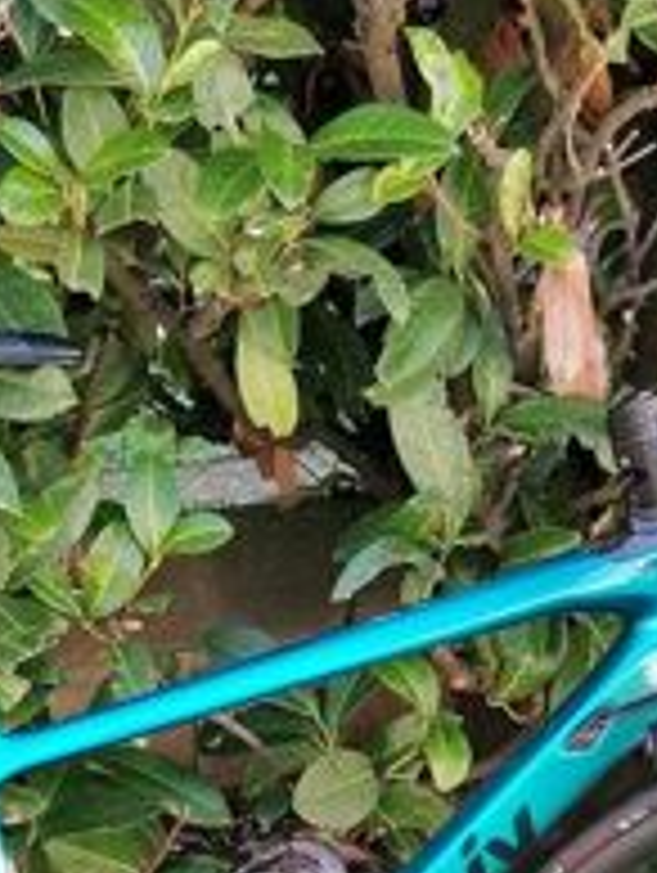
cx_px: 176
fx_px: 2247
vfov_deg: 20.0
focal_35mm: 89
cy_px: 1174
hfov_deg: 16.6
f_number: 1.8
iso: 64
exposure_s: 1/100
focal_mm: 4.75
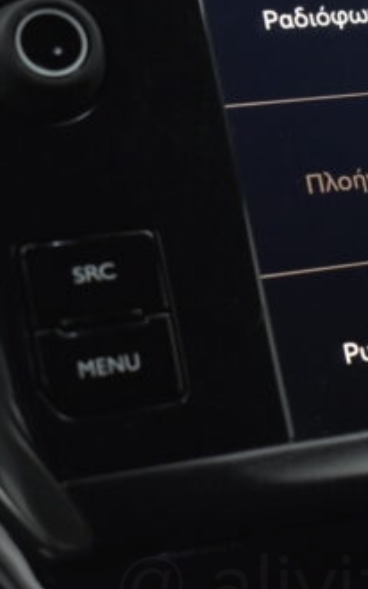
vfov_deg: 17.2
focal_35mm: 121
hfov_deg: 10.6
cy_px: 195
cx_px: 481
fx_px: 1943
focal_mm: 34
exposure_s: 1/125
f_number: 4.5
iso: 1600
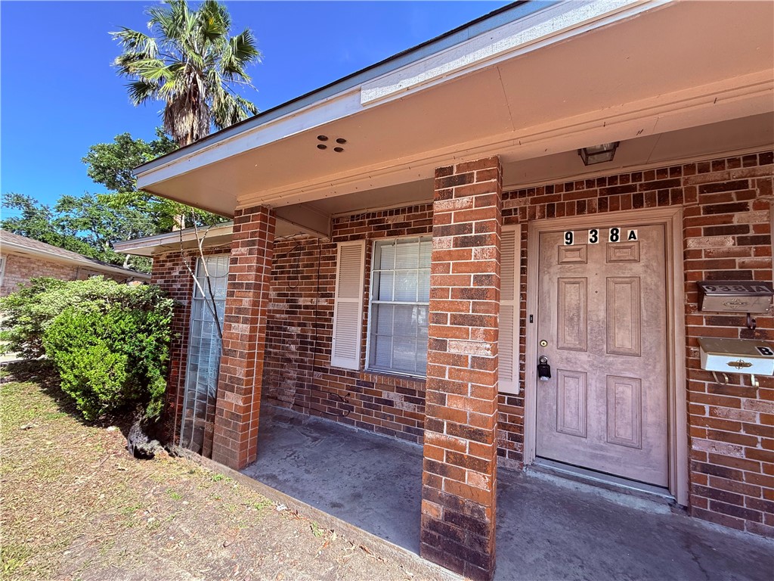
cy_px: 290
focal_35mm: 14
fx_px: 313
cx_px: 387
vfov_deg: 85.7
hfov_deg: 102.1
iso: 50
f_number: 2.2
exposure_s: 1/249
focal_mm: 2.22
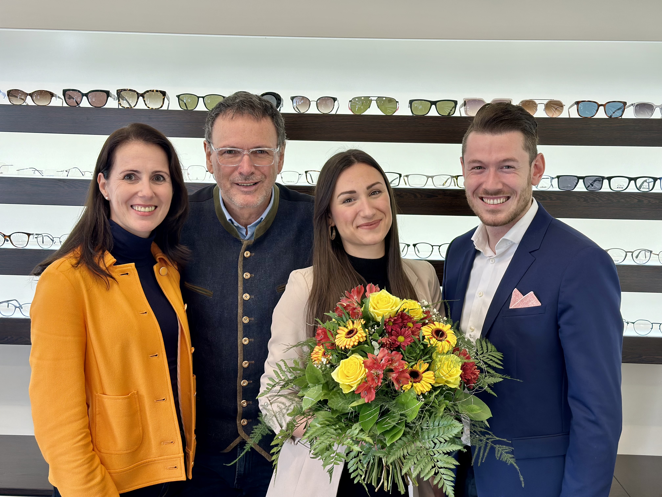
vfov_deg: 30.3
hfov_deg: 39.7
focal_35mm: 48
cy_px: 248
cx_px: 331
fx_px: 918
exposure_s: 1/100
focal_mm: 6.86
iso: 80
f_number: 1.78
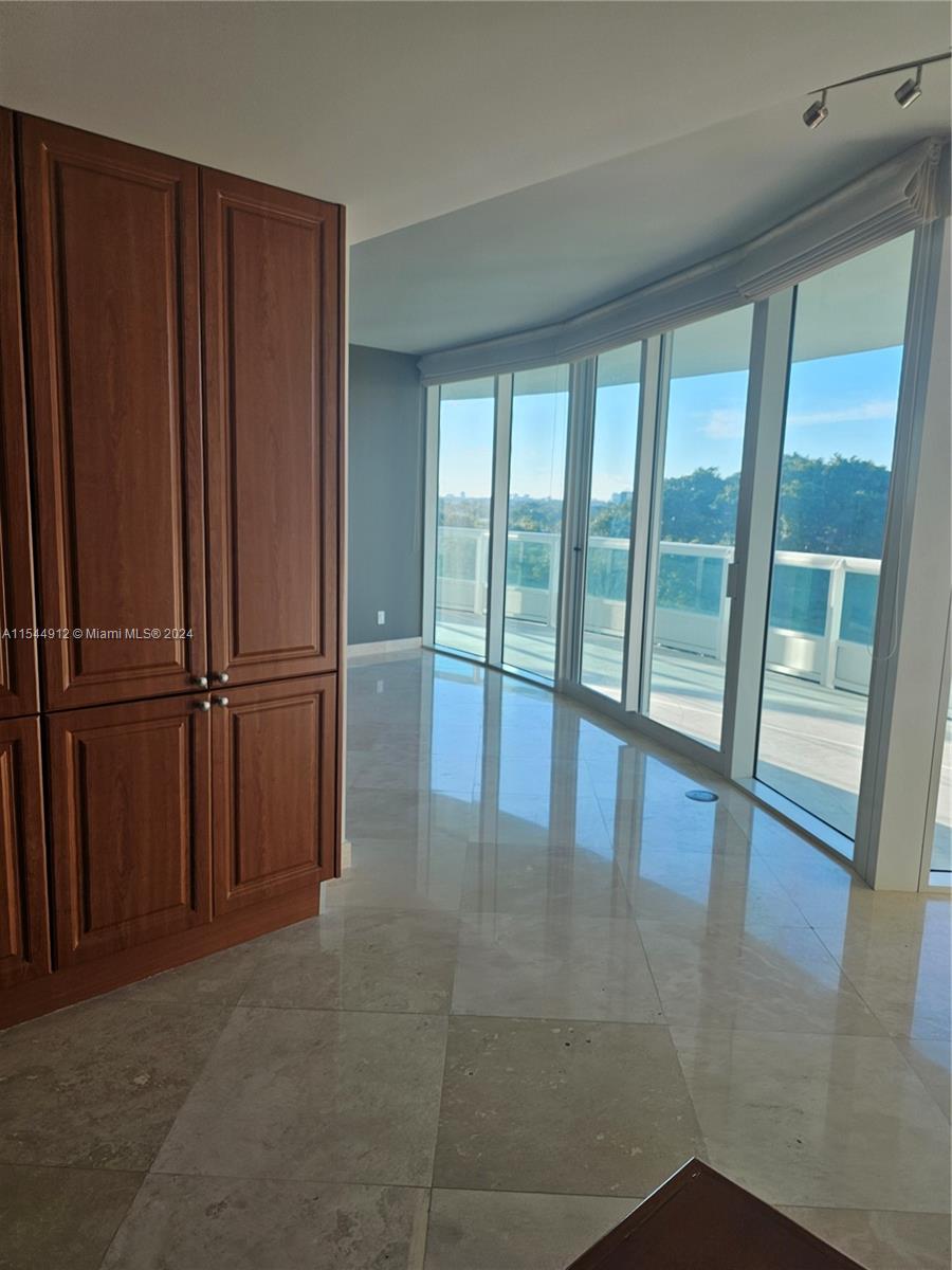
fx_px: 843
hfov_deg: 58.9
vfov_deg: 73.9
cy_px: 635
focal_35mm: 23
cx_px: 476
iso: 40
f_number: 1.7
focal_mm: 6.3
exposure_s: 1/149
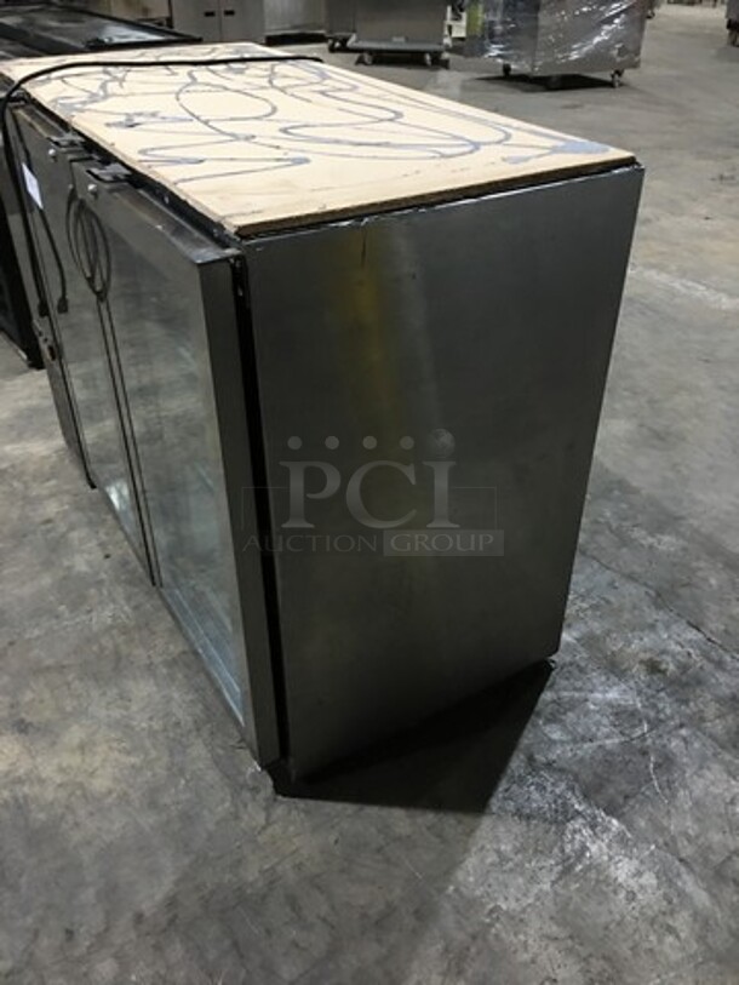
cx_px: 370
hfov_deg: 48.2
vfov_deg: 61.7
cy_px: 492
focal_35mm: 29
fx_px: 825
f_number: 2.2
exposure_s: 1/4
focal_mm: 4.15
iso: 50
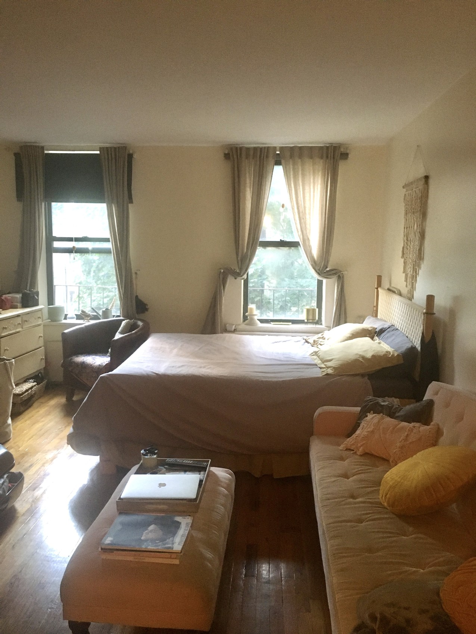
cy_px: 317
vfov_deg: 61.7
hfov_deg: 48.2
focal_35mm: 29
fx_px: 532
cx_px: 238
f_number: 2.2
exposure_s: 1/30
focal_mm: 4.15
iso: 200
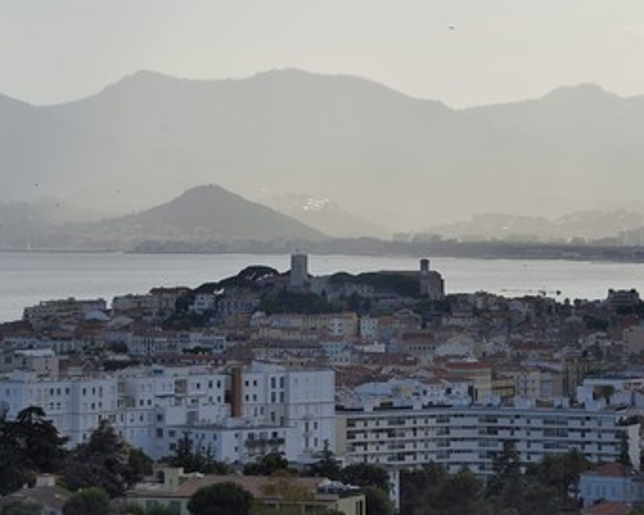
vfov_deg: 6.7
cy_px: 252
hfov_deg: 8.3
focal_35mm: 232
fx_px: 4422
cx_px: 314
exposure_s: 1/250
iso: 200
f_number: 11
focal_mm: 200
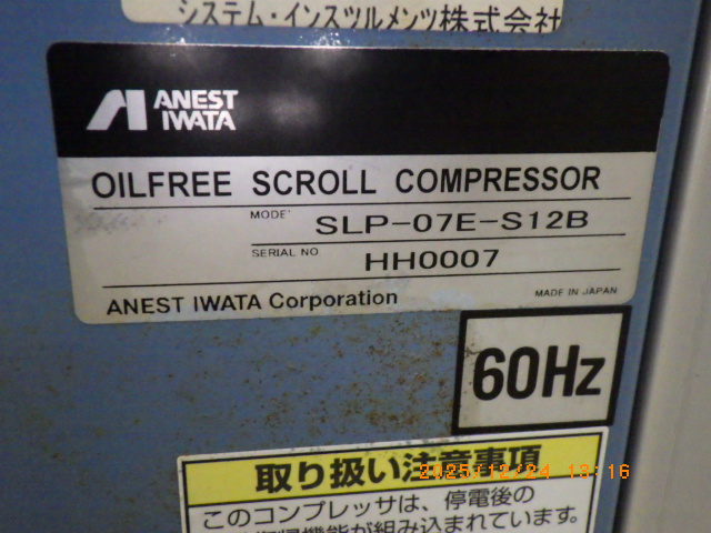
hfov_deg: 54.0
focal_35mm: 34
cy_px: 266
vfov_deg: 41.8
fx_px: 698
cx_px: 356
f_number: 3.8
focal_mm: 6.1
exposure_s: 1/40
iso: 1600
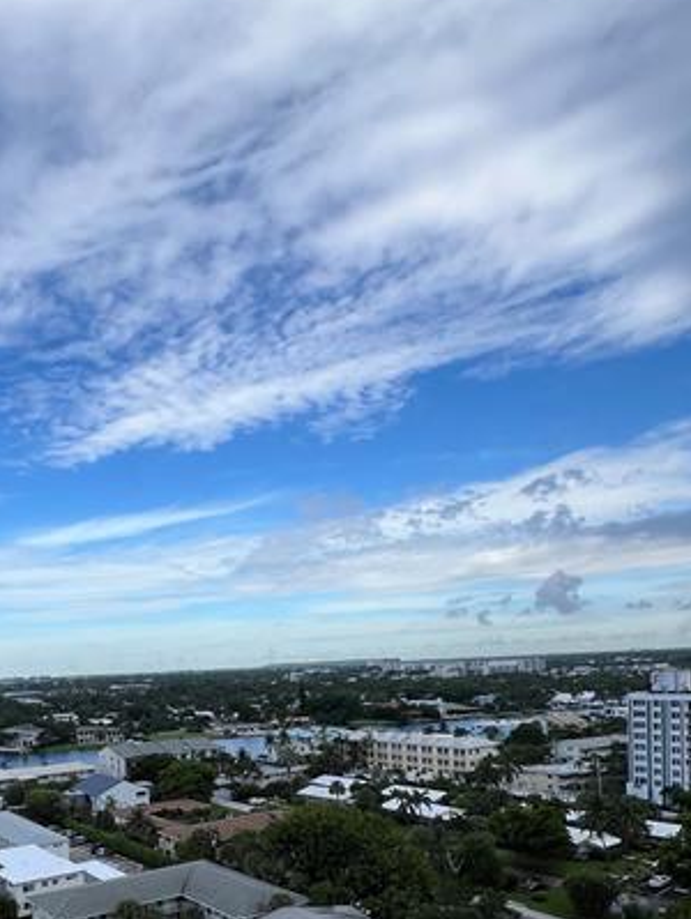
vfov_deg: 64.7
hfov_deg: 51.7
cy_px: 702
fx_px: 664
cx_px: 143
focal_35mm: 25
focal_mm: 1.57
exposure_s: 1/1410
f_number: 1.8
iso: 32
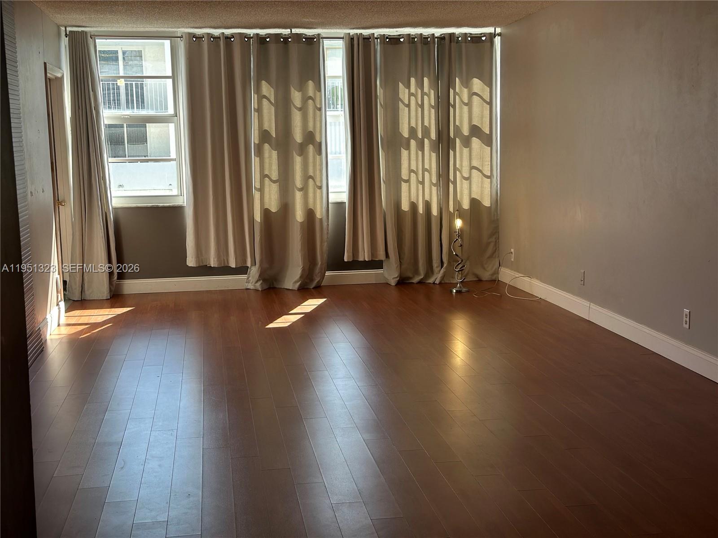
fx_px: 996
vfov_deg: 30.3
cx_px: 359
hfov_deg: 39.7
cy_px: 269
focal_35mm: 48
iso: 80
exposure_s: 1/321
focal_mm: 6.86
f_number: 1.78
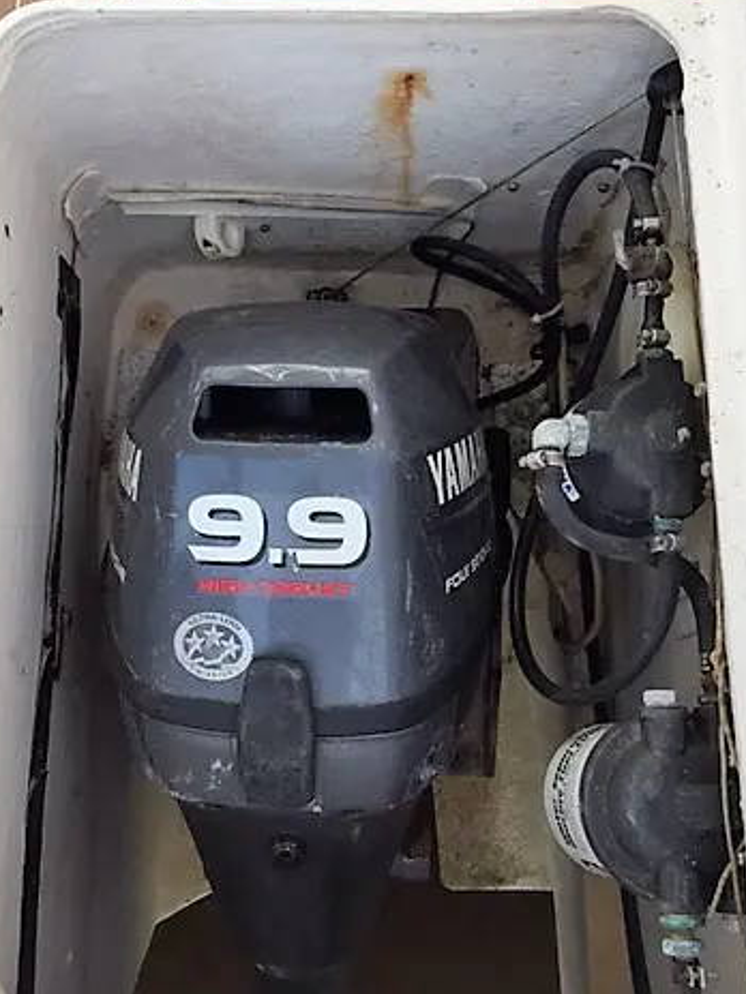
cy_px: 433
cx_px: 289
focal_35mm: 40
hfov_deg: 35.8
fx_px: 1149
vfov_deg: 46.7
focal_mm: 4.15
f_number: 2.2
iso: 32
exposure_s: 1/590
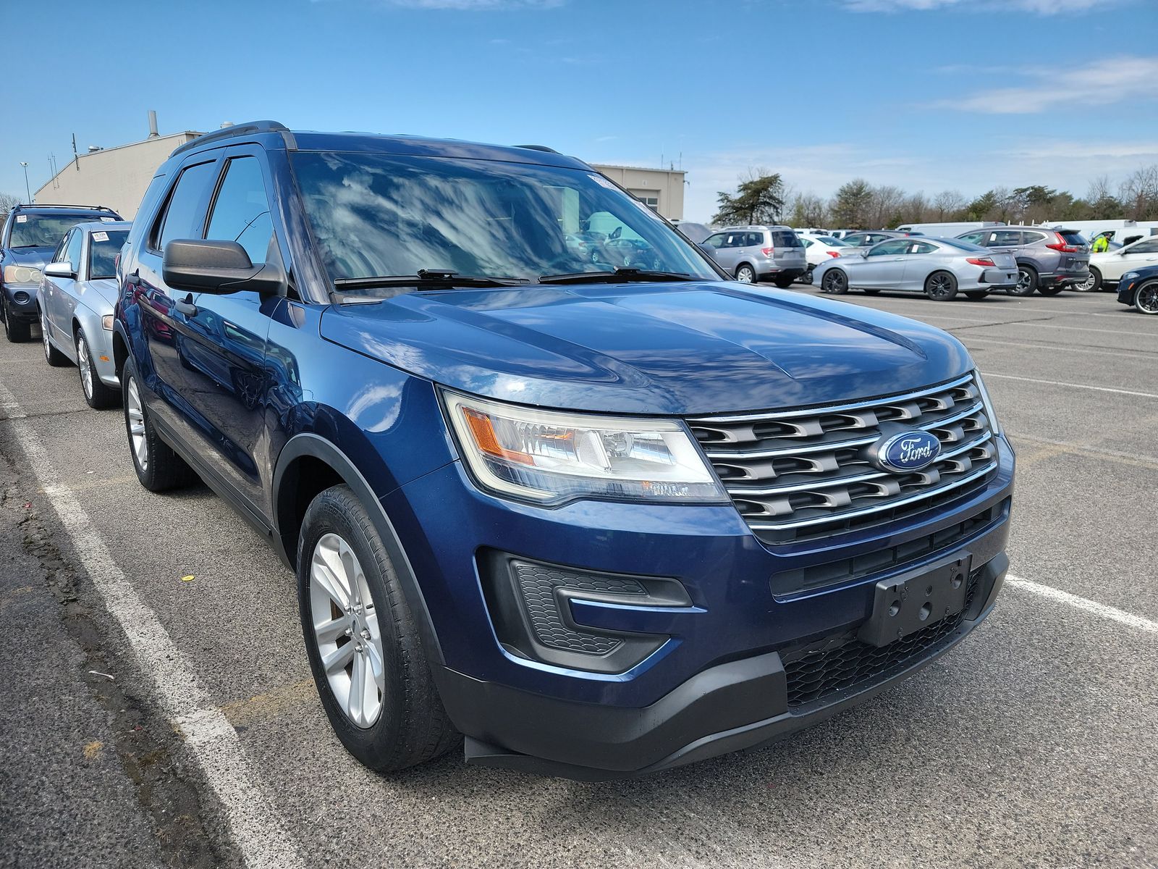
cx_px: 579
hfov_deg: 71.6
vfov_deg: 56.8
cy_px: 434
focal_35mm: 24
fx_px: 803
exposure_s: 1/527
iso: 50
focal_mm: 6.7
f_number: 1.8
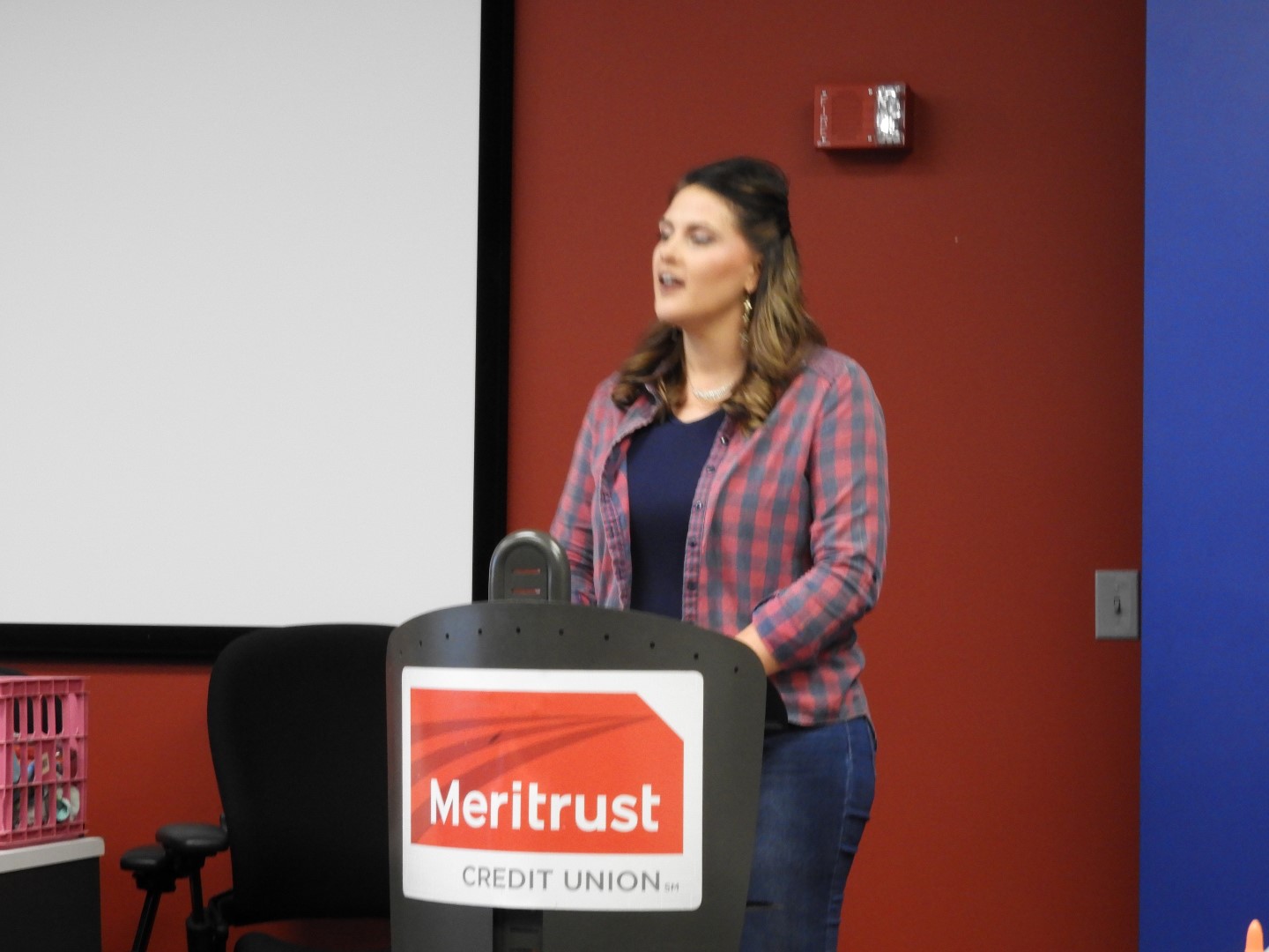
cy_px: 476
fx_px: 3483
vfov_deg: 15.6
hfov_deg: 20.7
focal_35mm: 95
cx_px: 634
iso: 500
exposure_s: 1/15
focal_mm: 17
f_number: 4.8
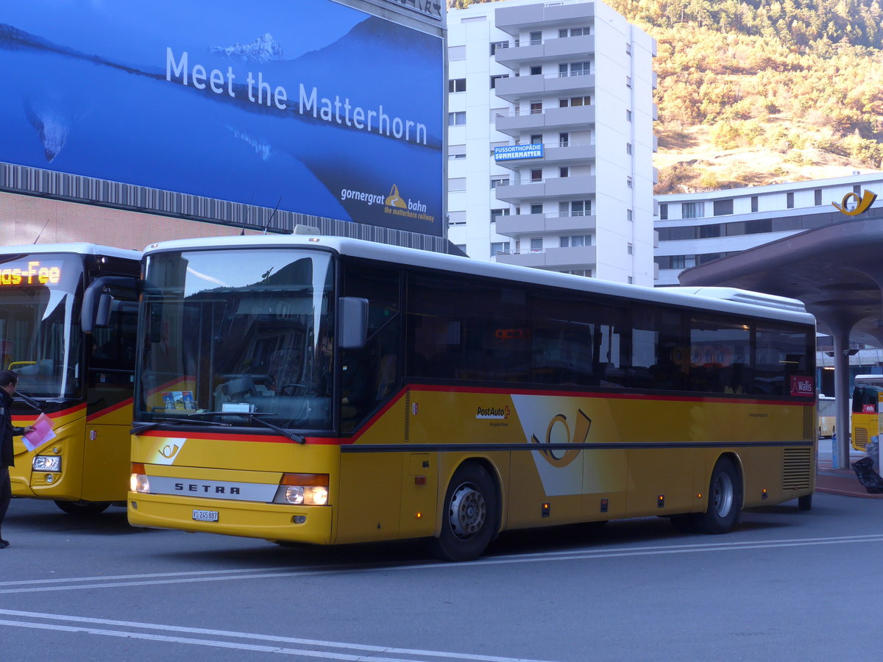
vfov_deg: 22.3
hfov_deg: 29.4
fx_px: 1684
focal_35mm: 66
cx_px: 442
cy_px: 331
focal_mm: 13.4
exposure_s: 1/80
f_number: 3.9
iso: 125
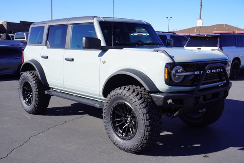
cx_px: 122
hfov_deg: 47.9
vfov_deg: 33.1
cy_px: 82
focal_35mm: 40
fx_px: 275
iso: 100
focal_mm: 27
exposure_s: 1/100
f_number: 11
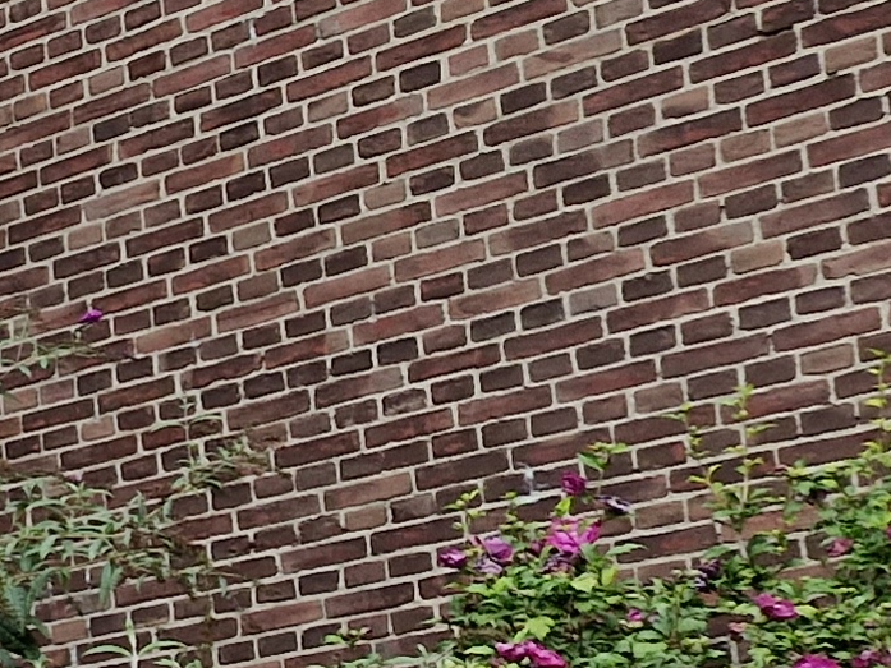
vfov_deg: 11.1
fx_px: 3398
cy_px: 711
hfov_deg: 11.5
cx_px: -1437
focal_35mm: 132
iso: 50
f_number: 1.8
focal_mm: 5.4
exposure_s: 1/398
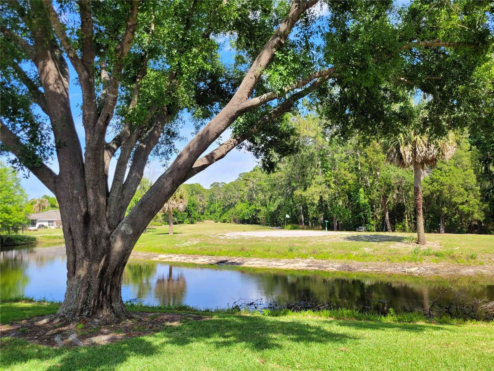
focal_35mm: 26
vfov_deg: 53.1
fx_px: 371
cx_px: 247
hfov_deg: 67.3
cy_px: 186
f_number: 1.8
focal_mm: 5.4
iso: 40
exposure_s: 1/960
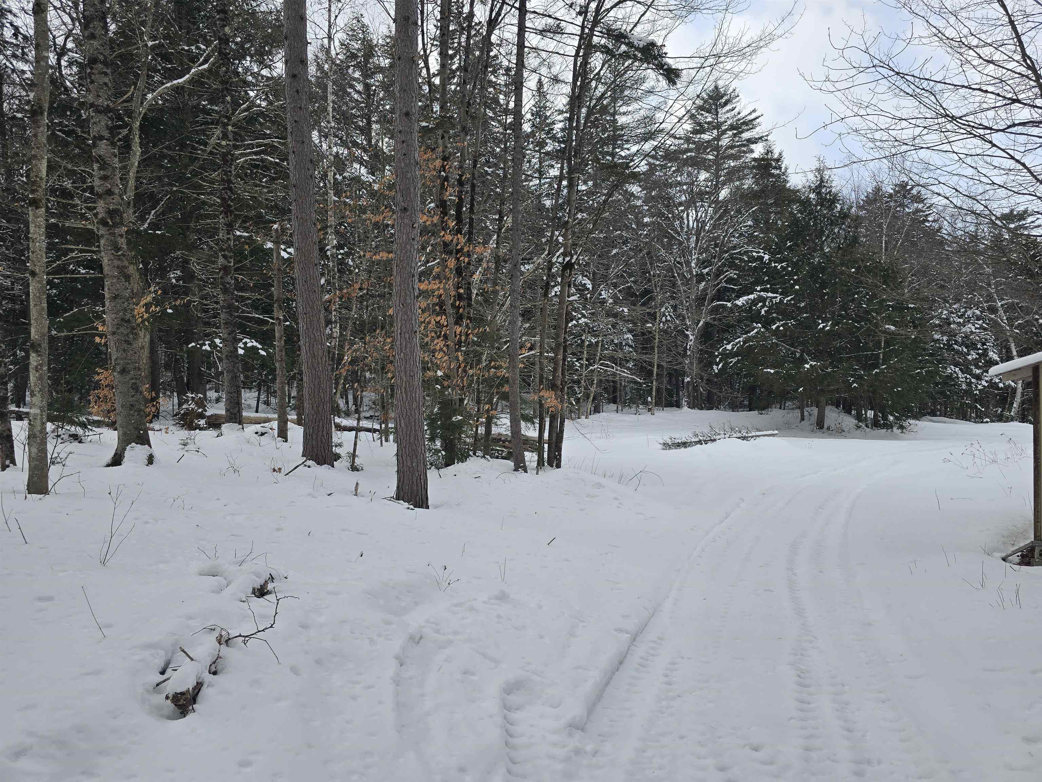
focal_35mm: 23
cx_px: 521
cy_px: 391
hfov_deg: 73.9
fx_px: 692
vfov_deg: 58.9
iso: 12
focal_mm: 6.3
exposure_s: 1/318
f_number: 1.7
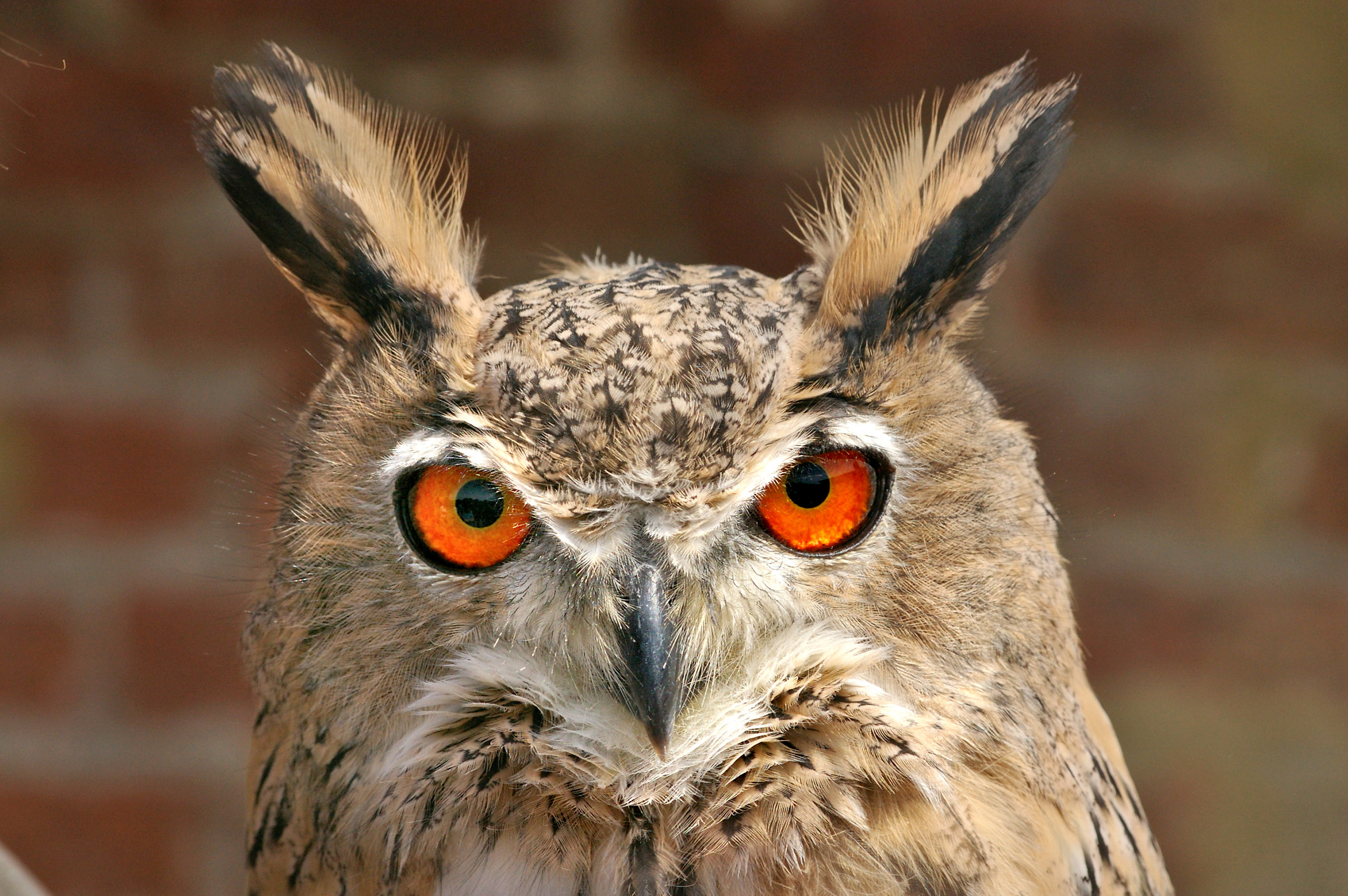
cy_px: 448
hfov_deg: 11.4
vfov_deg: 7.6
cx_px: 674
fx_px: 6733
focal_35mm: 180
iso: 400
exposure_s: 1/800
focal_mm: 120
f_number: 9
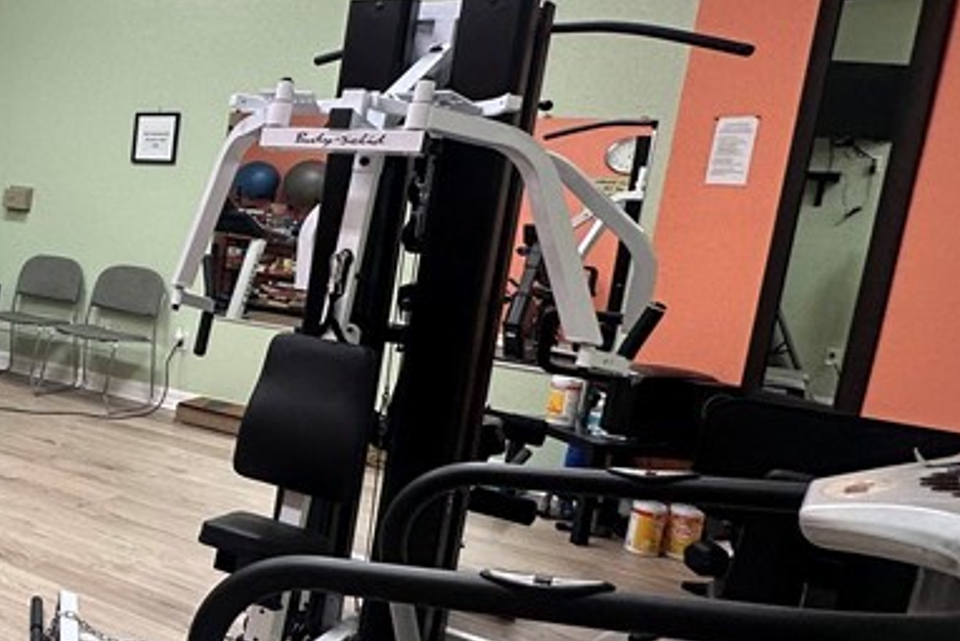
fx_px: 1040
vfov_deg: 34.2
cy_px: 302
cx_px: -271
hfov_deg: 35.2
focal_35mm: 39
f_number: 2.2
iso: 160
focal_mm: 2.22
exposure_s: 1/120
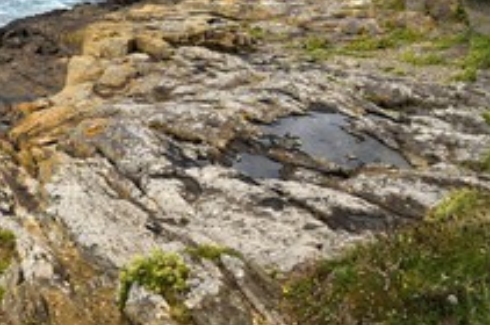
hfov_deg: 34.3
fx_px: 734
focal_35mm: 54
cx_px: 24
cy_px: 39
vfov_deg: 24.3
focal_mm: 27
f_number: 13
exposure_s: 1/320
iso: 200
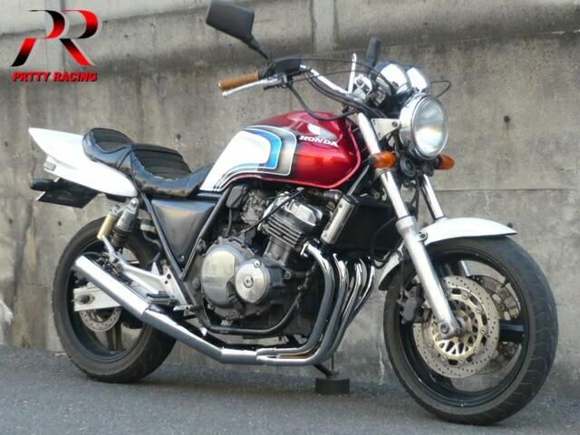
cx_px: 290
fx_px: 1139
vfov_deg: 21.6
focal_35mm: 68
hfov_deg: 28.6
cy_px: 218
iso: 100
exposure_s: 1/50
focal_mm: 7.4
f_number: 3.5
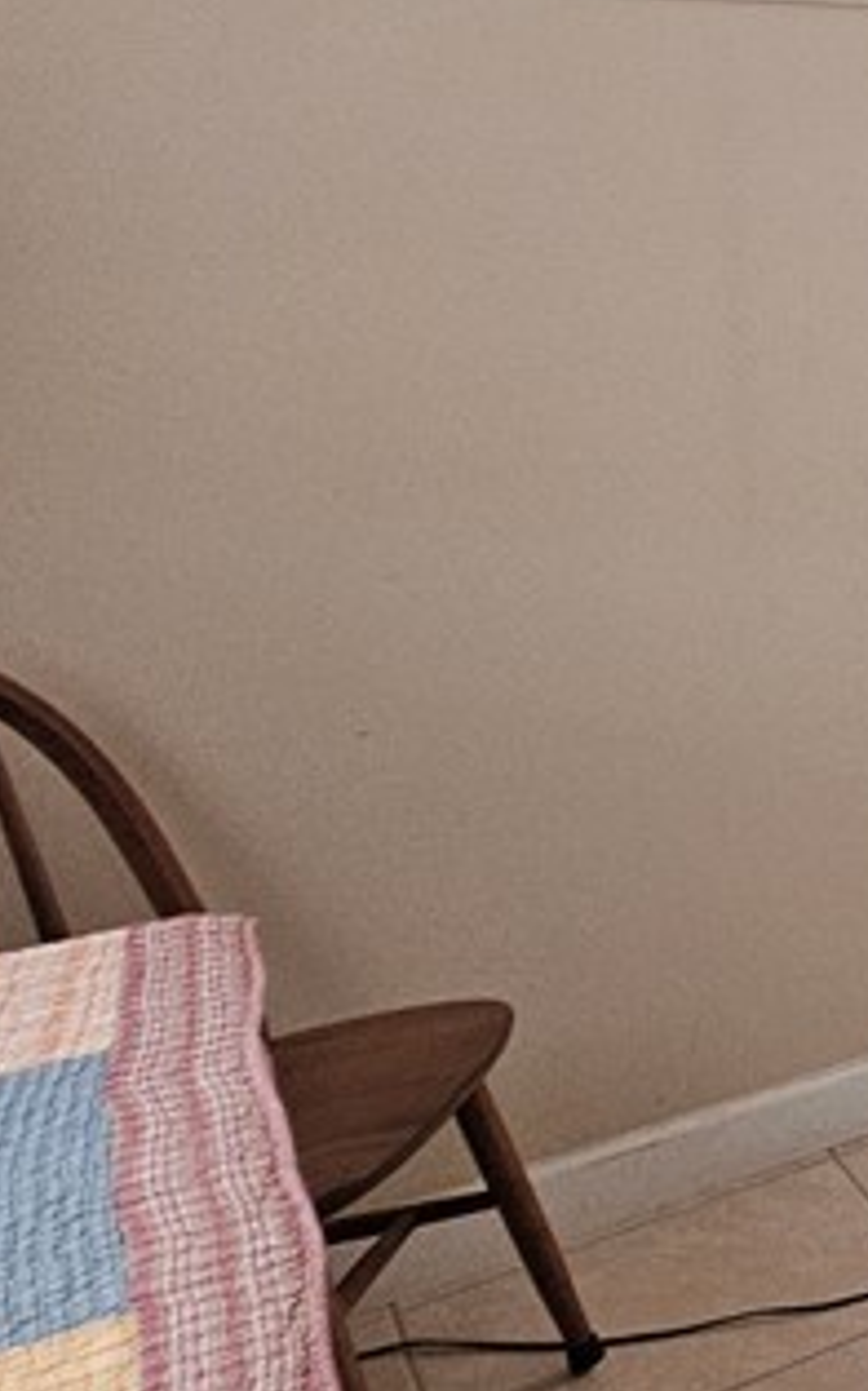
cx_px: 1997
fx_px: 1705
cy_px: 239
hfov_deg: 16.0
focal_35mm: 45
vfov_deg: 42.0
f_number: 2.2
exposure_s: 1/60
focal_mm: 2.2
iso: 400
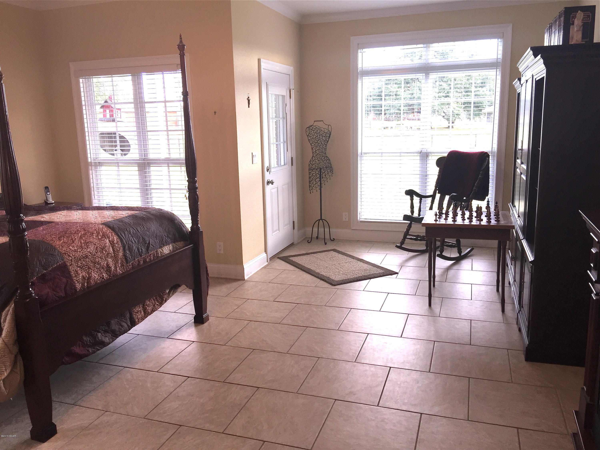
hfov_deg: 61.7
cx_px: 300
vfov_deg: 48.2
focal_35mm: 29
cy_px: 225
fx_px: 503
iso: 32
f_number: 2.2
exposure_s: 1/40
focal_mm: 4.15
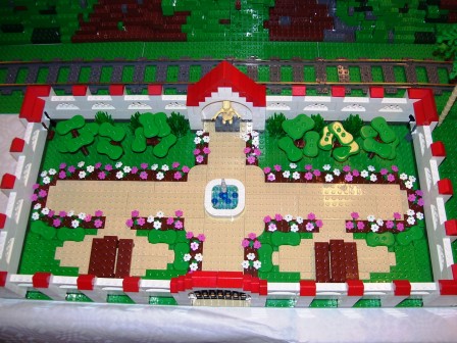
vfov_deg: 39.7
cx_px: 228
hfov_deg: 51.4
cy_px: 172
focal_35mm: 36
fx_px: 475
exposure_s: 1/60
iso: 80
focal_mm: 6
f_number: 2.7
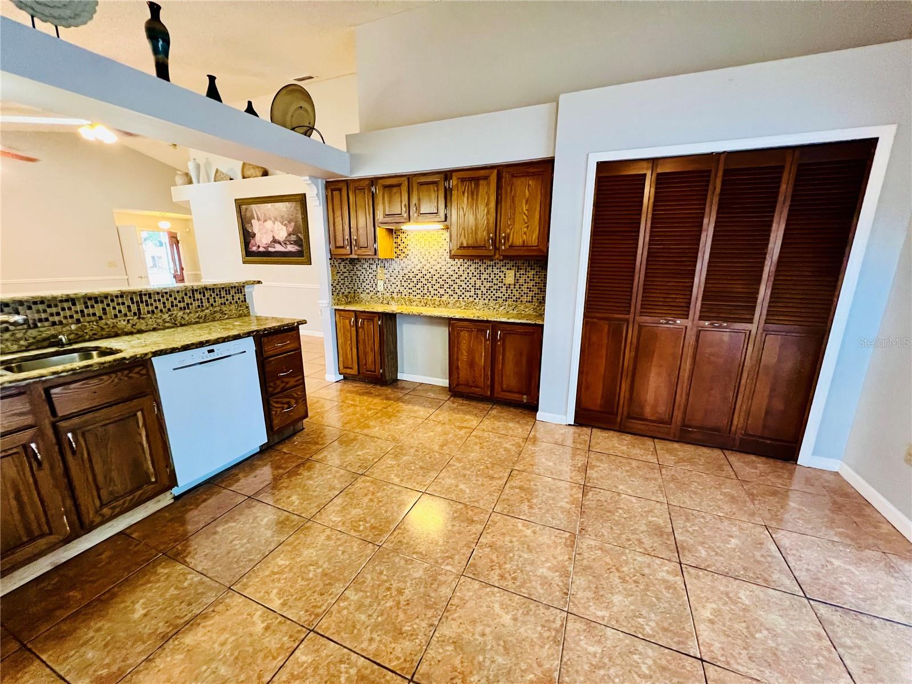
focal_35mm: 13
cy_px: 342
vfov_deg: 89.9
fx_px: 343
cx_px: 456
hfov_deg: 106.2
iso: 640
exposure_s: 1/60
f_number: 1.8
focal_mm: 1.57
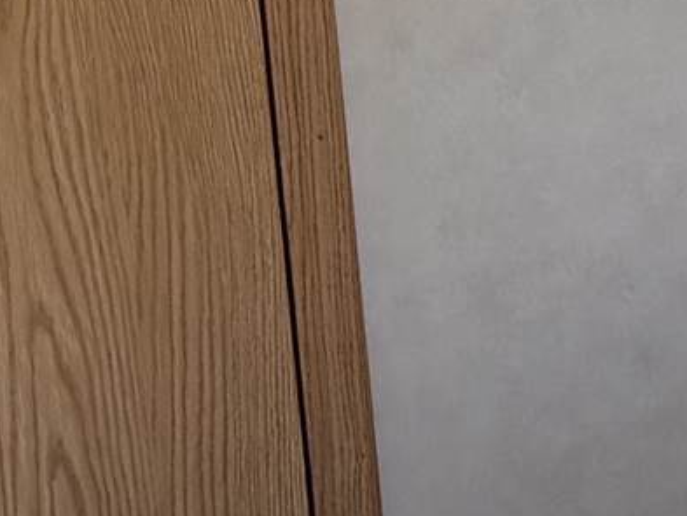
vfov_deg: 7.3
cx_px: 1697
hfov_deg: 8.8
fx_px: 4030
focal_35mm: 203
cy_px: -12
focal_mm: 5.96
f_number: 1.6
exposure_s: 1/122
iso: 100
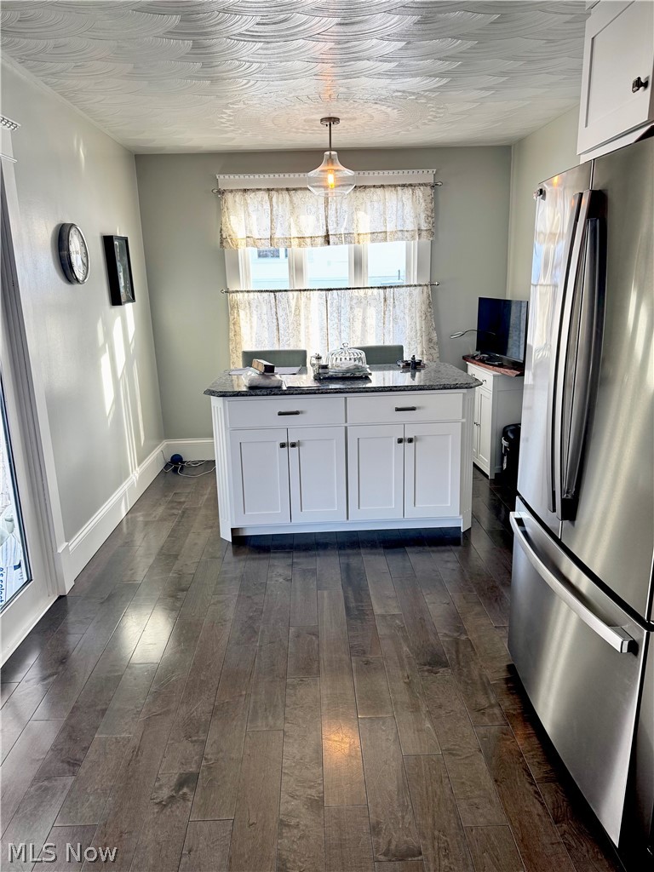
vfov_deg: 71.6
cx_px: 327
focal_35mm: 24
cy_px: 436
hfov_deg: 56.8
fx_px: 605
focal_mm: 6.76
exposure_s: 1/60
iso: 160
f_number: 1.78
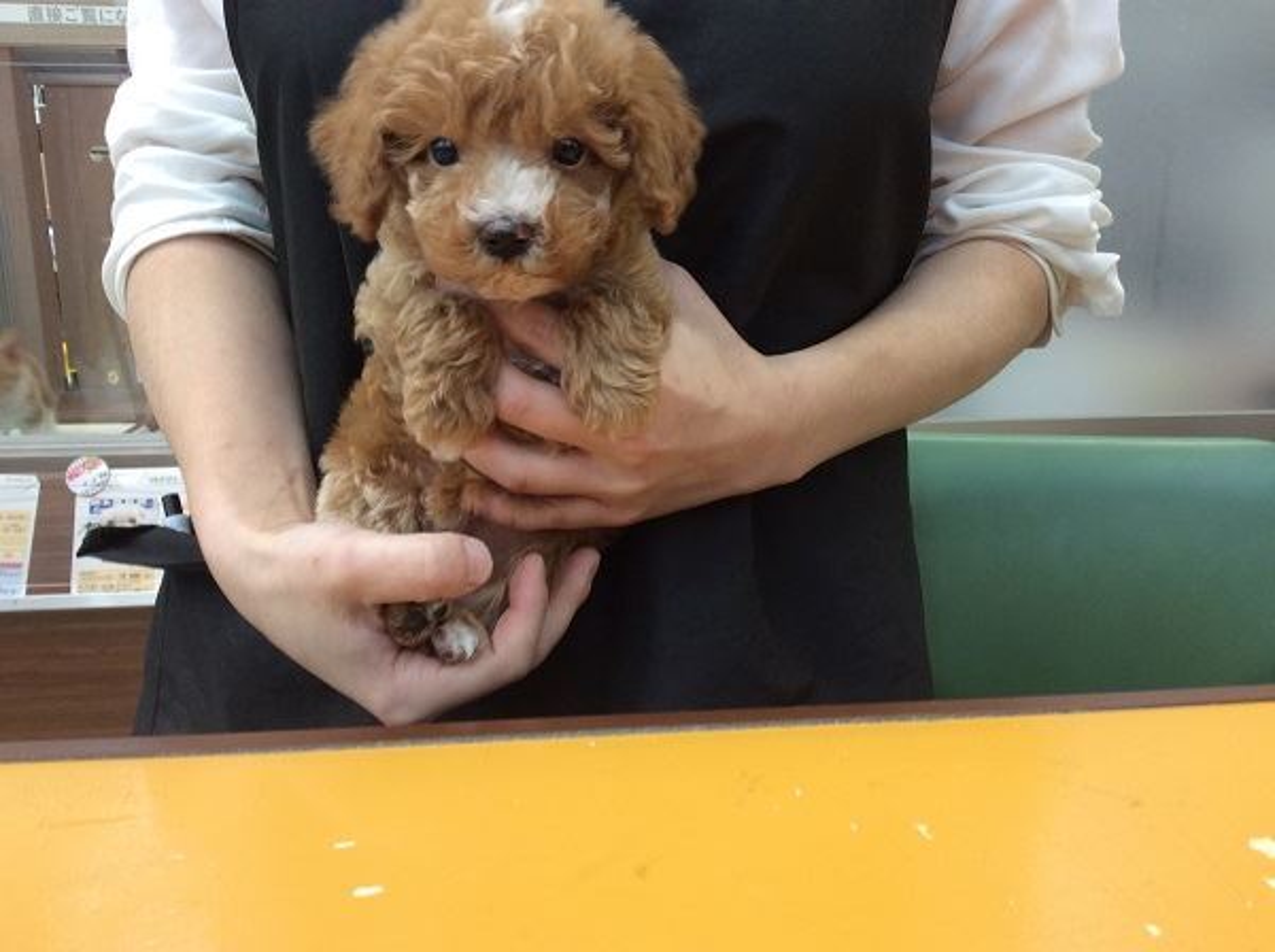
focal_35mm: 32
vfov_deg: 44.0
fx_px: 1177
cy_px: 476
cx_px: 638
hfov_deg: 56.9
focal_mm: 3.3
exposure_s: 1/24
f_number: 2.4
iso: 64
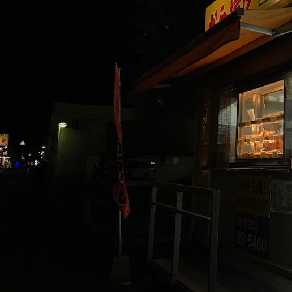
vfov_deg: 34.9
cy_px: 87
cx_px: 254
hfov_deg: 33.7
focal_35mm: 48
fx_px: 458
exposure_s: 1/40
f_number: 1.8
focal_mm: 3.99
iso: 25
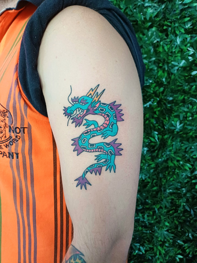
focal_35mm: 25
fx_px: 190
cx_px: 98
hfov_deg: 54.9
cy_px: 132
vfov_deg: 69.4
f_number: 1.8
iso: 500
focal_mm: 4.65
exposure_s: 1/33.4
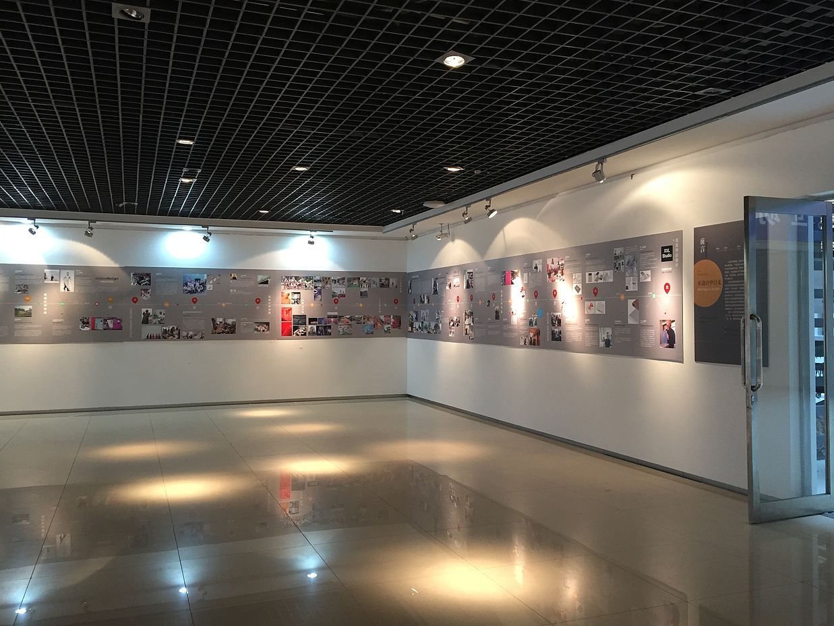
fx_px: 723
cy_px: 304
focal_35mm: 30
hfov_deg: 60.0
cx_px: 415
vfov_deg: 46.8
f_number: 2.2
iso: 160
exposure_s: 1/33
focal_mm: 4.15
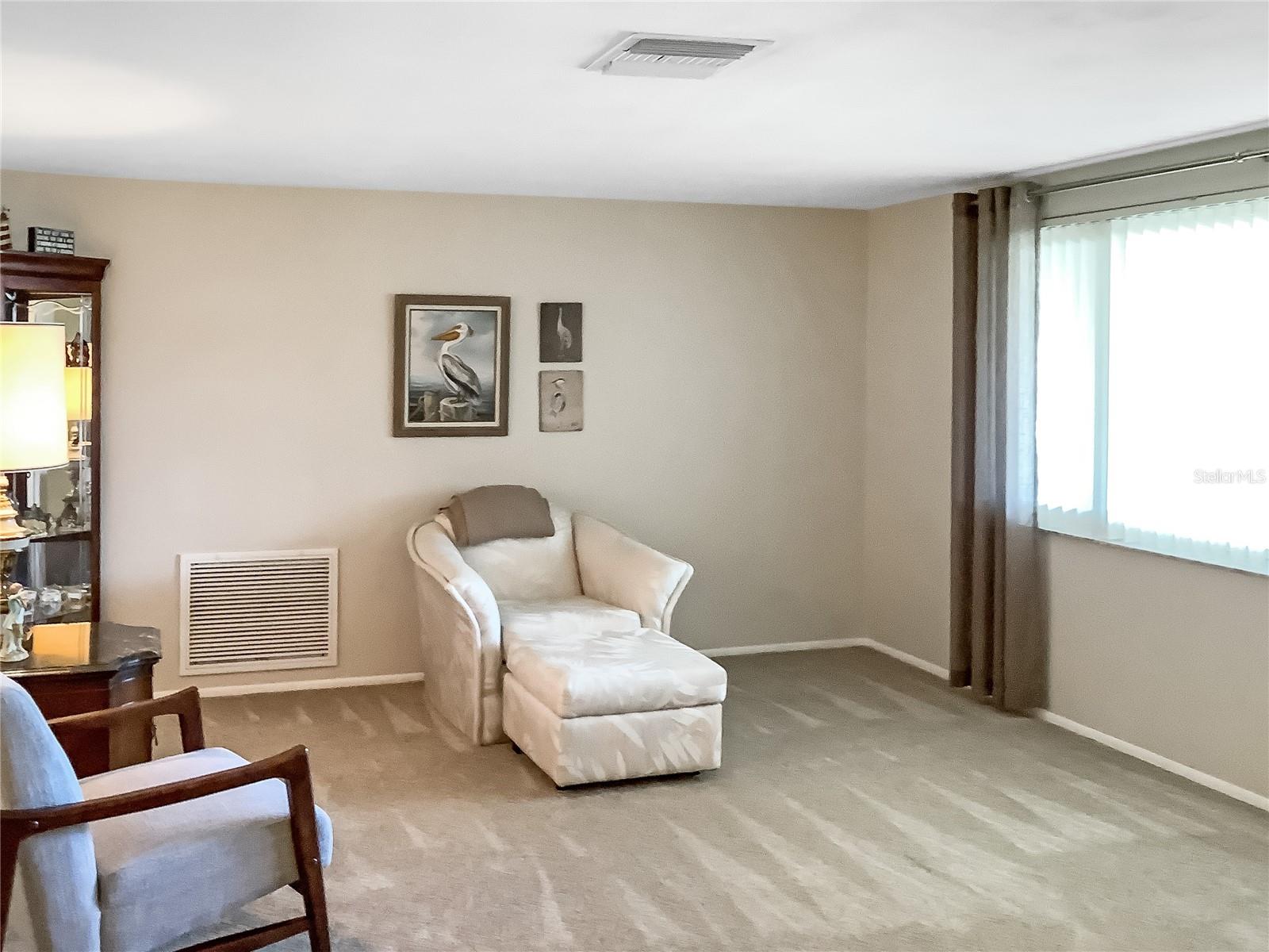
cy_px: 476
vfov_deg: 45.4
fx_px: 1136
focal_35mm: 31
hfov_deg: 58.4
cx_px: 634
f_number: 2.4
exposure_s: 1/40
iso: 320
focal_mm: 3.3
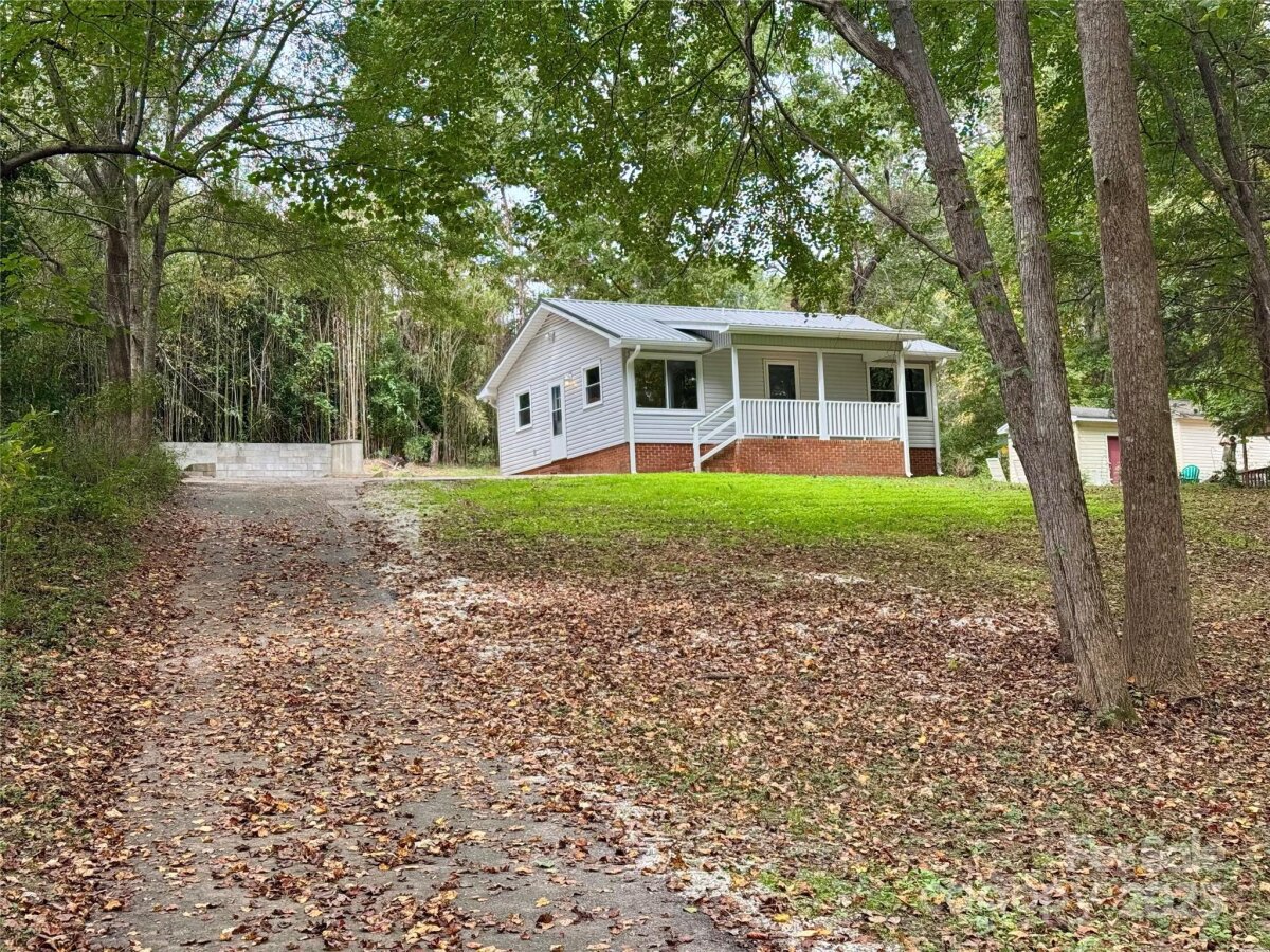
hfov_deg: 39.7
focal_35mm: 48
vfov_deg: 30.3
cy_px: 476
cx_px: 635
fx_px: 1761
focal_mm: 6.76
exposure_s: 1/345
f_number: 1.78
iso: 64
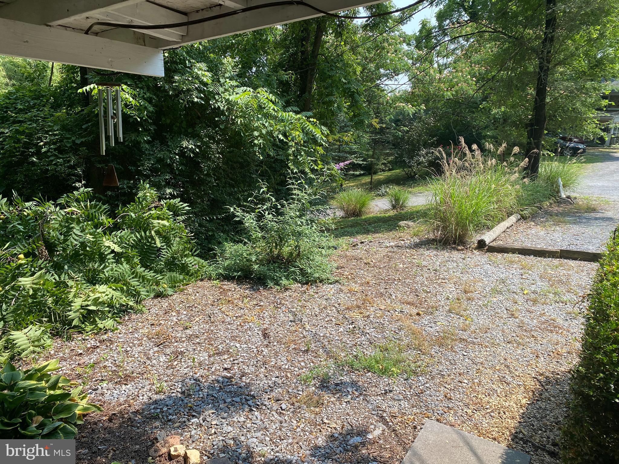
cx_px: 310
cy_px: 232
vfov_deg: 53.1
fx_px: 465
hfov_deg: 67.3
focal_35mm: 26
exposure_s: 1/949
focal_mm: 4.25
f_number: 1.8
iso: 32
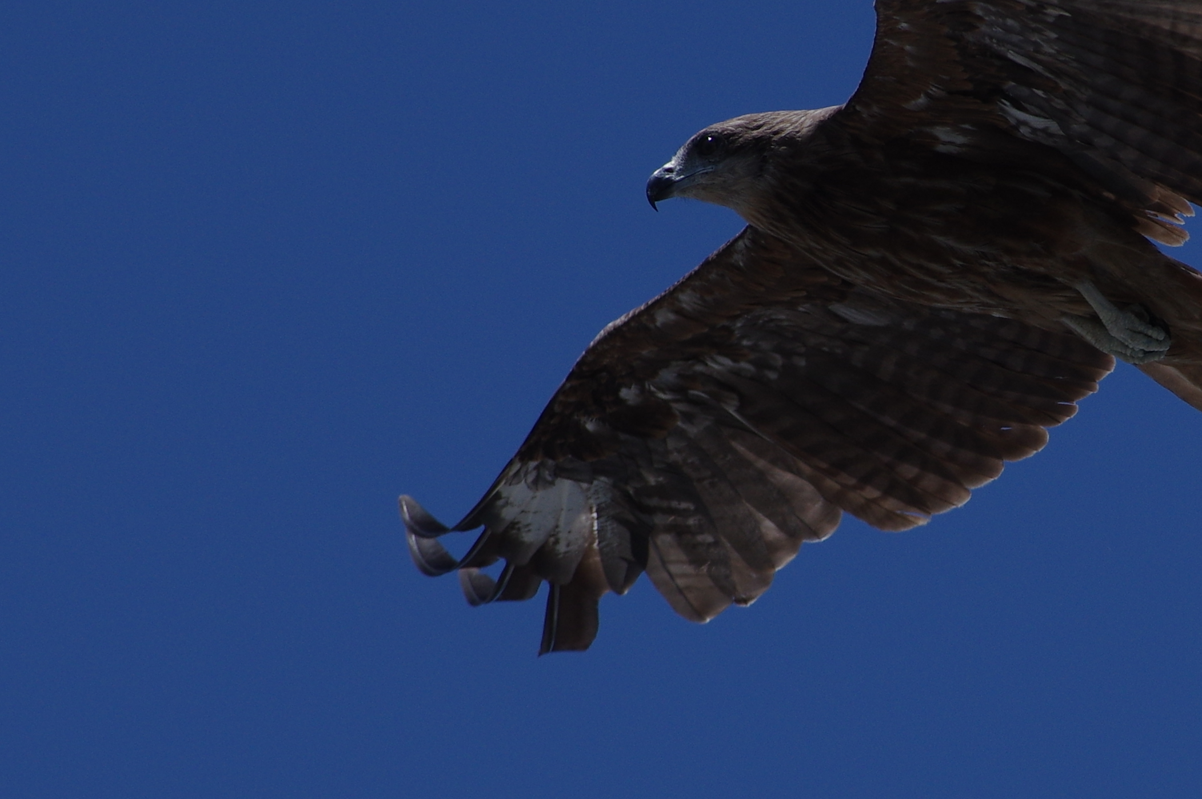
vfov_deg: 1.3
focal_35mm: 1073
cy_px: 423
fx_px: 35792
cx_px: 1004
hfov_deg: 1.9
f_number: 5
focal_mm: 250
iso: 200
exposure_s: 1/2500
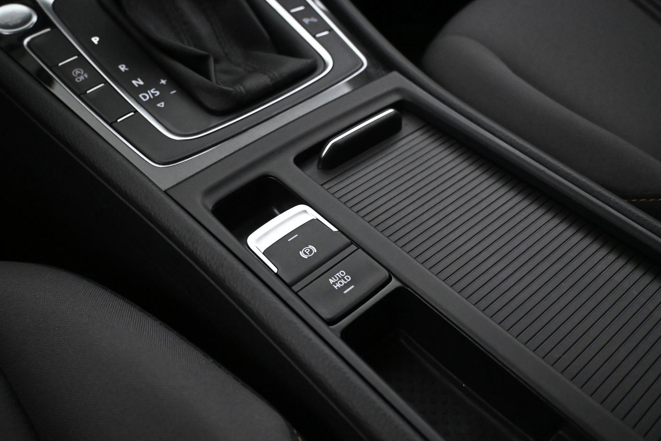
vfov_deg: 40.4
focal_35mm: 33
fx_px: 598
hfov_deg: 57.8
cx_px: 304
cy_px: 244
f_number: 3.8
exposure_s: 1/60
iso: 5600
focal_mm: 19
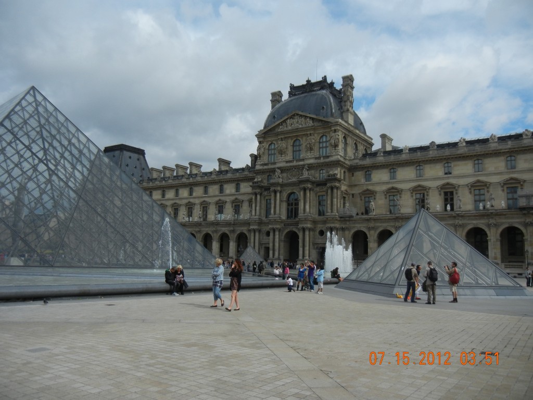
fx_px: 462
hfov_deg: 60.0
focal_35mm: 30
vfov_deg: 46.8
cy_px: 200
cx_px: 266
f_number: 7
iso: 160
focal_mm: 5.4
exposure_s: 1/663
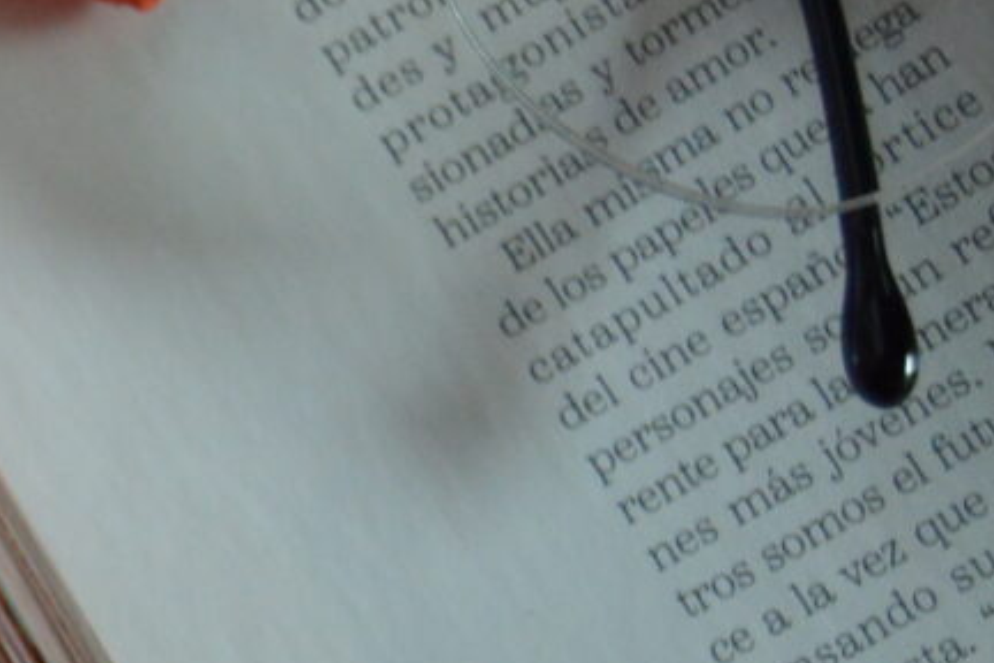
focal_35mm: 163
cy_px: 755
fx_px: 4510
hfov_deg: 11.7
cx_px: -718
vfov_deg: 8.3
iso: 800
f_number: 3.8
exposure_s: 1/60
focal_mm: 23
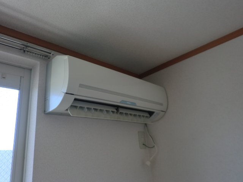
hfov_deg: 67.3
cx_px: 122
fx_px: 183
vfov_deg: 53.1
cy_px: 91
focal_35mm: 26
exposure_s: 1/60
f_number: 2.8
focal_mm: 4.7
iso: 50
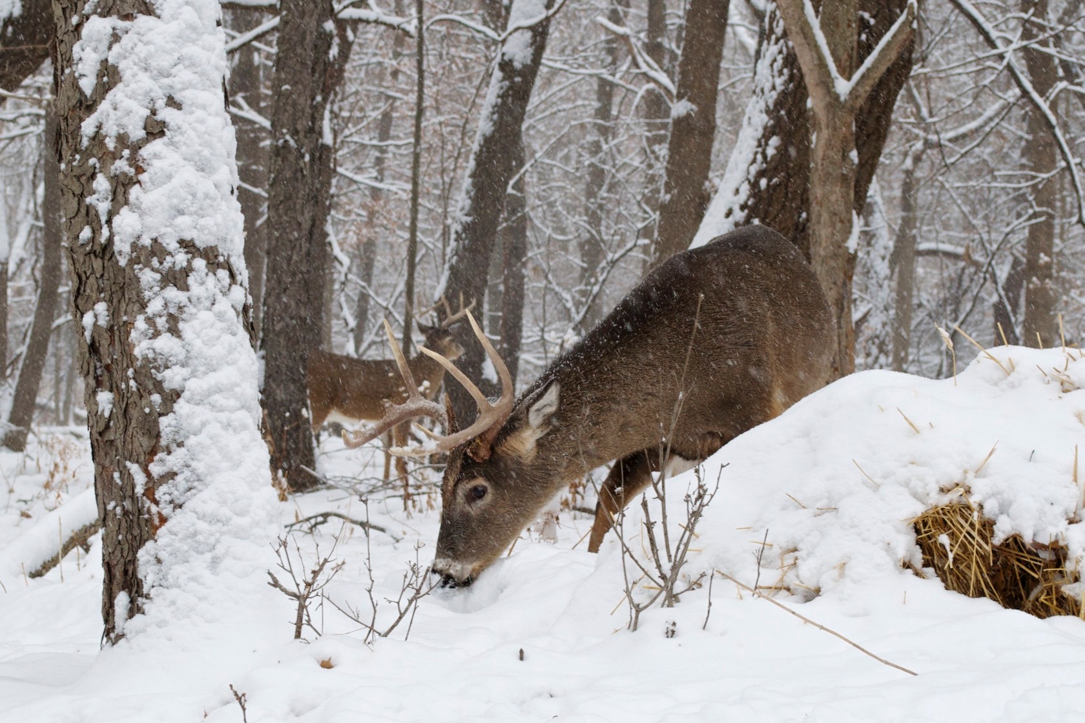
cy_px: 362
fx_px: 2486
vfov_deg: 16.6
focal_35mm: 82
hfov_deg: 24.6
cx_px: 542
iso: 400
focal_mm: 55
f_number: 10
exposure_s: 1/200
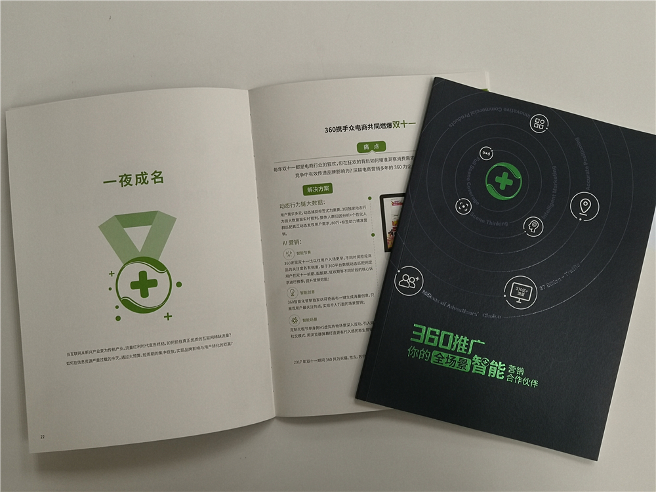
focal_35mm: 31
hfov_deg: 58.4
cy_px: 246
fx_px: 587
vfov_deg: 45.4
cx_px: 328
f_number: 1.6
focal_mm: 3.95
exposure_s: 1/50
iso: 100
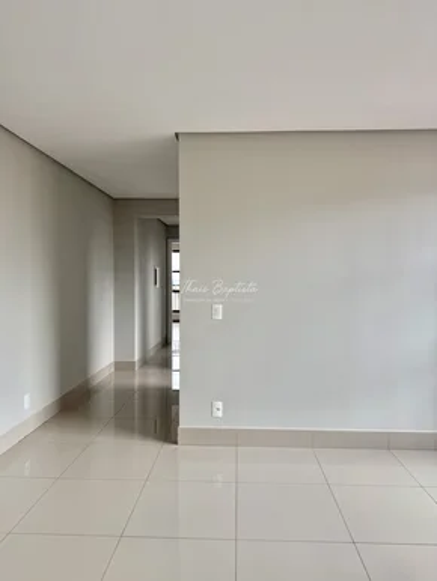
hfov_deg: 56.9
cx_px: 218
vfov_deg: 71.6
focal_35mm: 24
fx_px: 404
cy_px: 290
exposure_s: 1/476
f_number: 1.78
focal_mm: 6.76
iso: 100
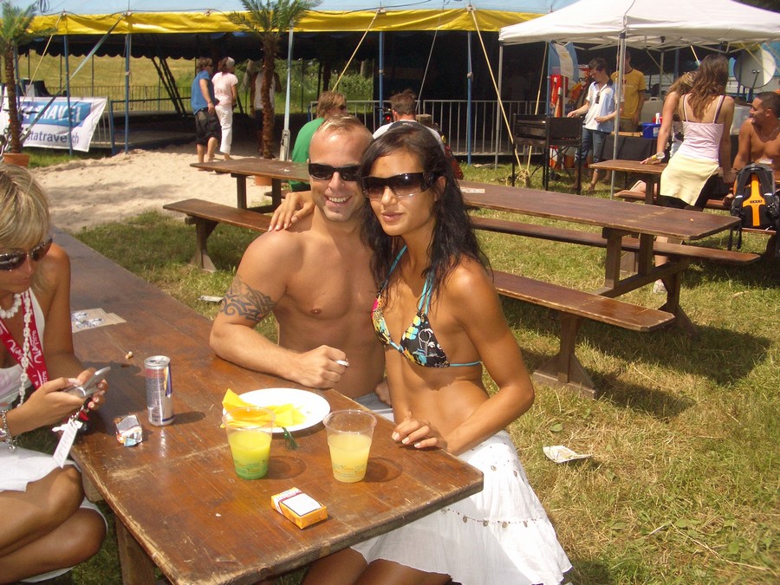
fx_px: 789
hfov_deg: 52.6
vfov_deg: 40.7
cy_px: 292
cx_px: 390
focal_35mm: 35
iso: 100
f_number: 4.3
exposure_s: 1/1000
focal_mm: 5.8
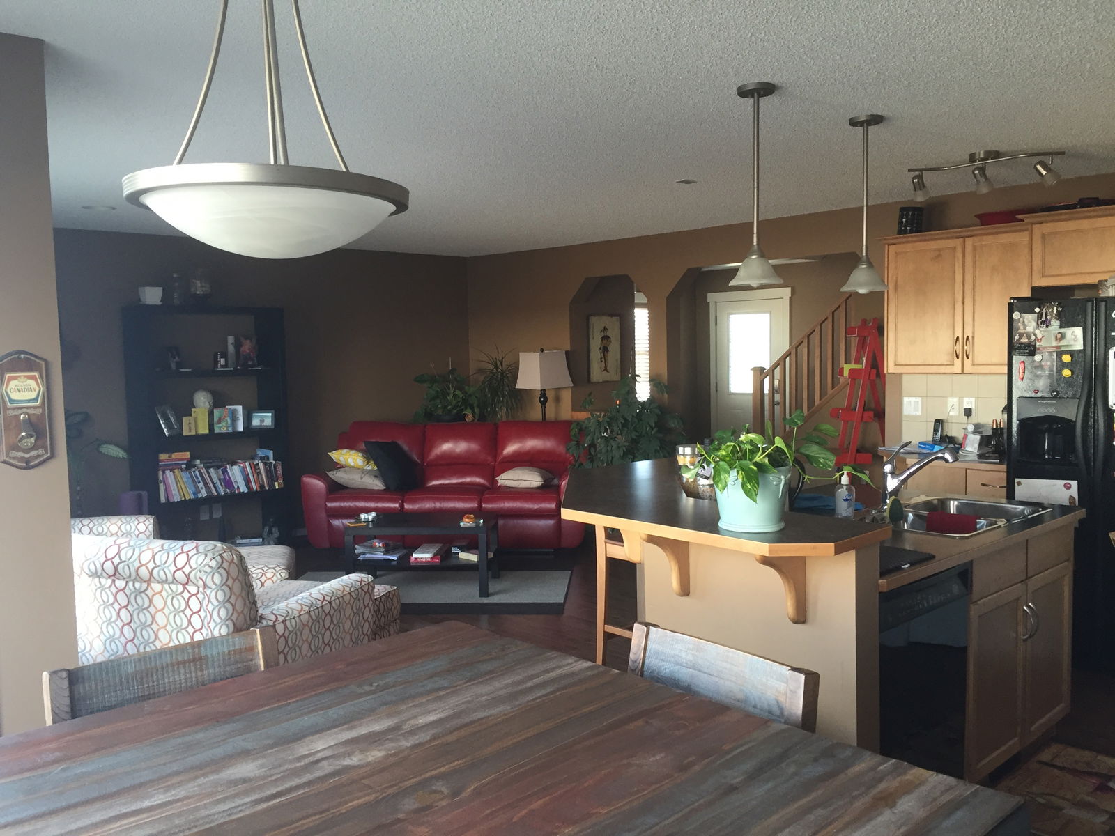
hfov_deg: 61.7
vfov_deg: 48.2
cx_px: 558
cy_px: 418
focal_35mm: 29
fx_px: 934
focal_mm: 4.15
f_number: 2.2
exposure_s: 1/30
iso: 50
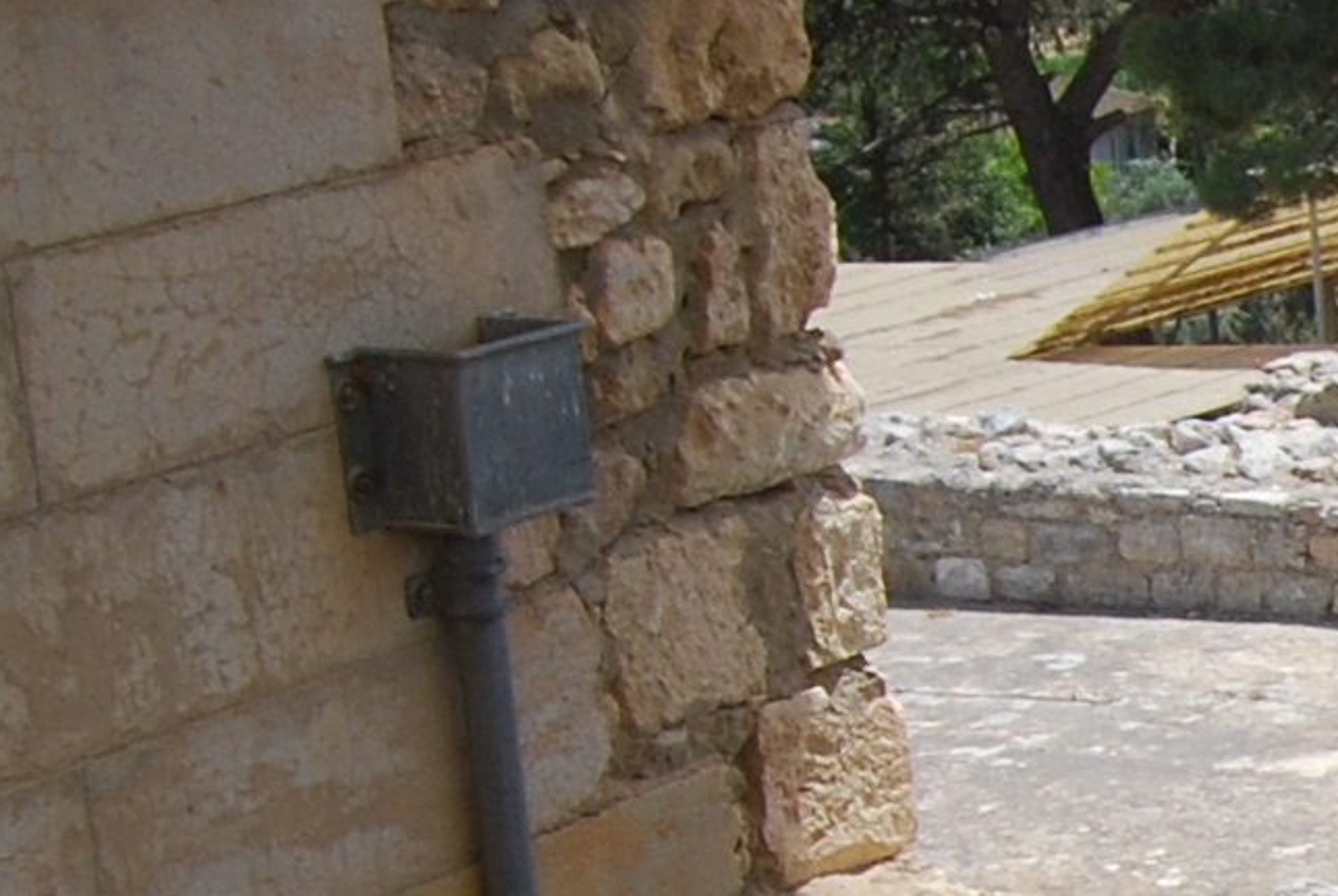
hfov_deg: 11.5
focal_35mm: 162
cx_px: 2614
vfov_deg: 8.3
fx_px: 6029
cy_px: 1367
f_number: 10
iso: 200
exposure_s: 1/250
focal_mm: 18
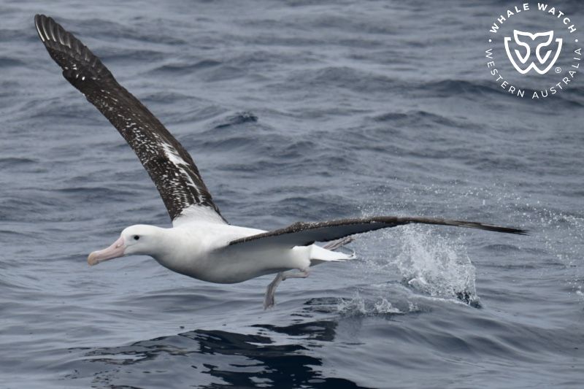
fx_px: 4865
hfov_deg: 6.9
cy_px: 194
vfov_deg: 4.6
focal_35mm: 300
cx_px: 292
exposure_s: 1/8000
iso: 800
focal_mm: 300
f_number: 5.6
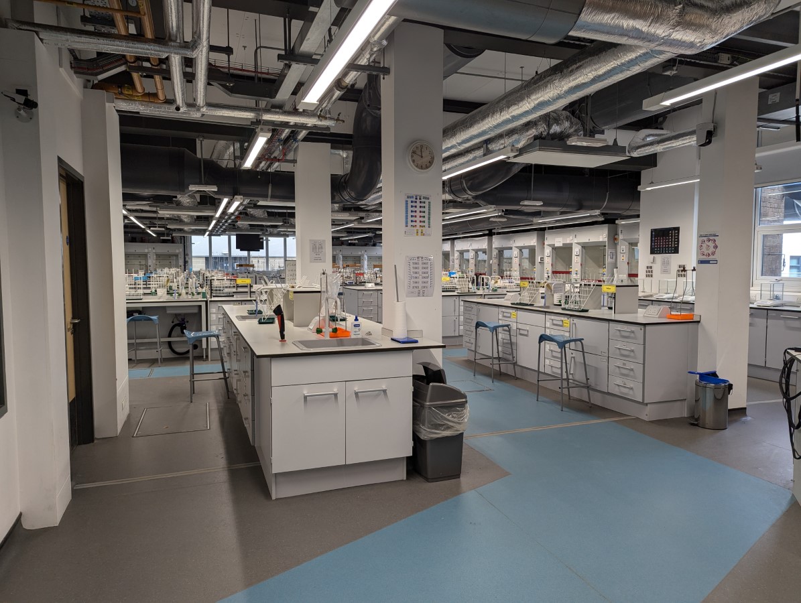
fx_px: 556
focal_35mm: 24
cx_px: 400
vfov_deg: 56.9
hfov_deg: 71.5
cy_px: 302
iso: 54
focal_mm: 6.81
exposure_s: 1/100
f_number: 1.85
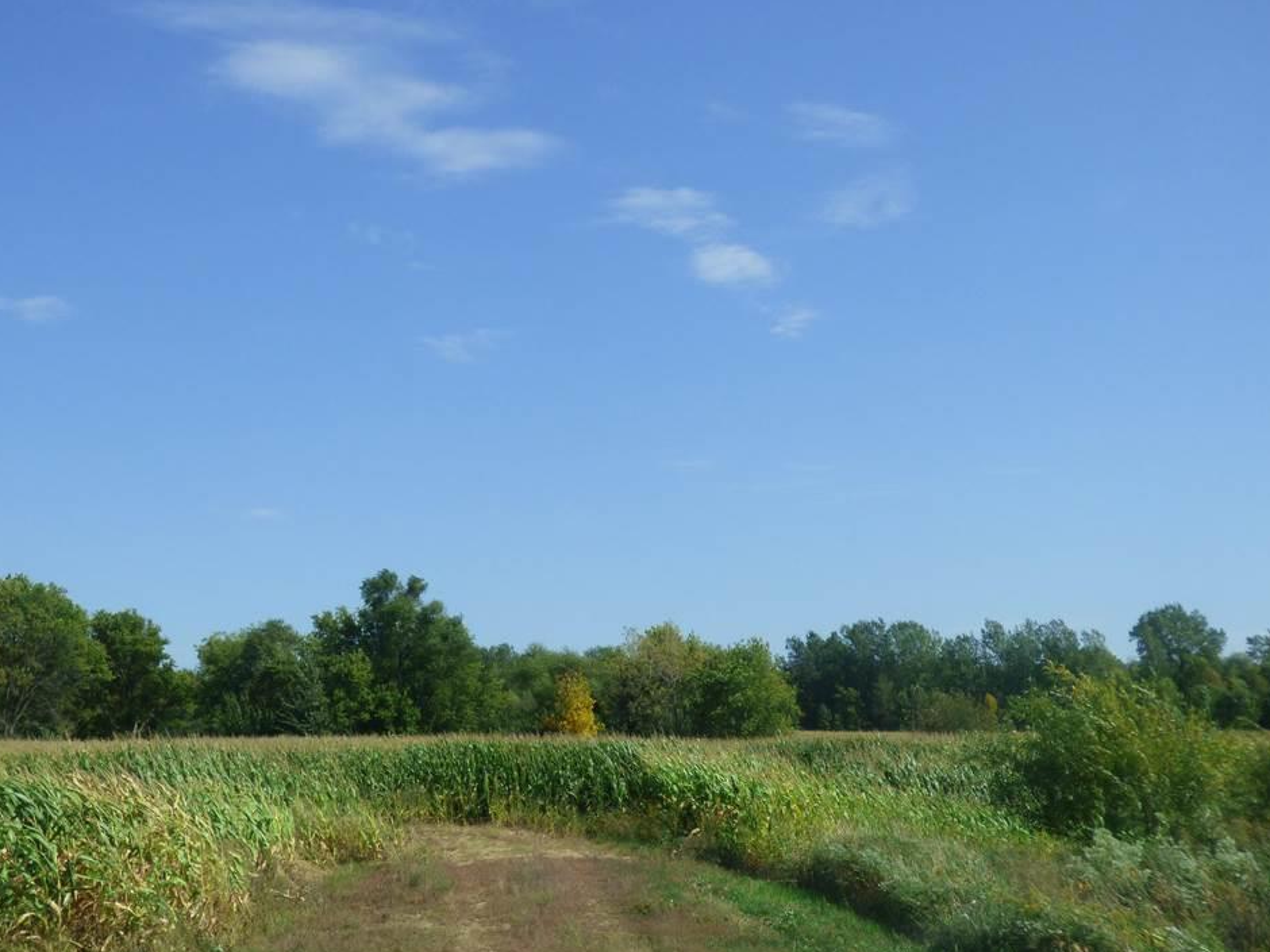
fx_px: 1798
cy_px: 558
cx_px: 554
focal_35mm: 49
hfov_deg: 38.8
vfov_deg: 29.6
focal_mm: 6.18
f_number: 3.4
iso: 100
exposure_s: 1/1000
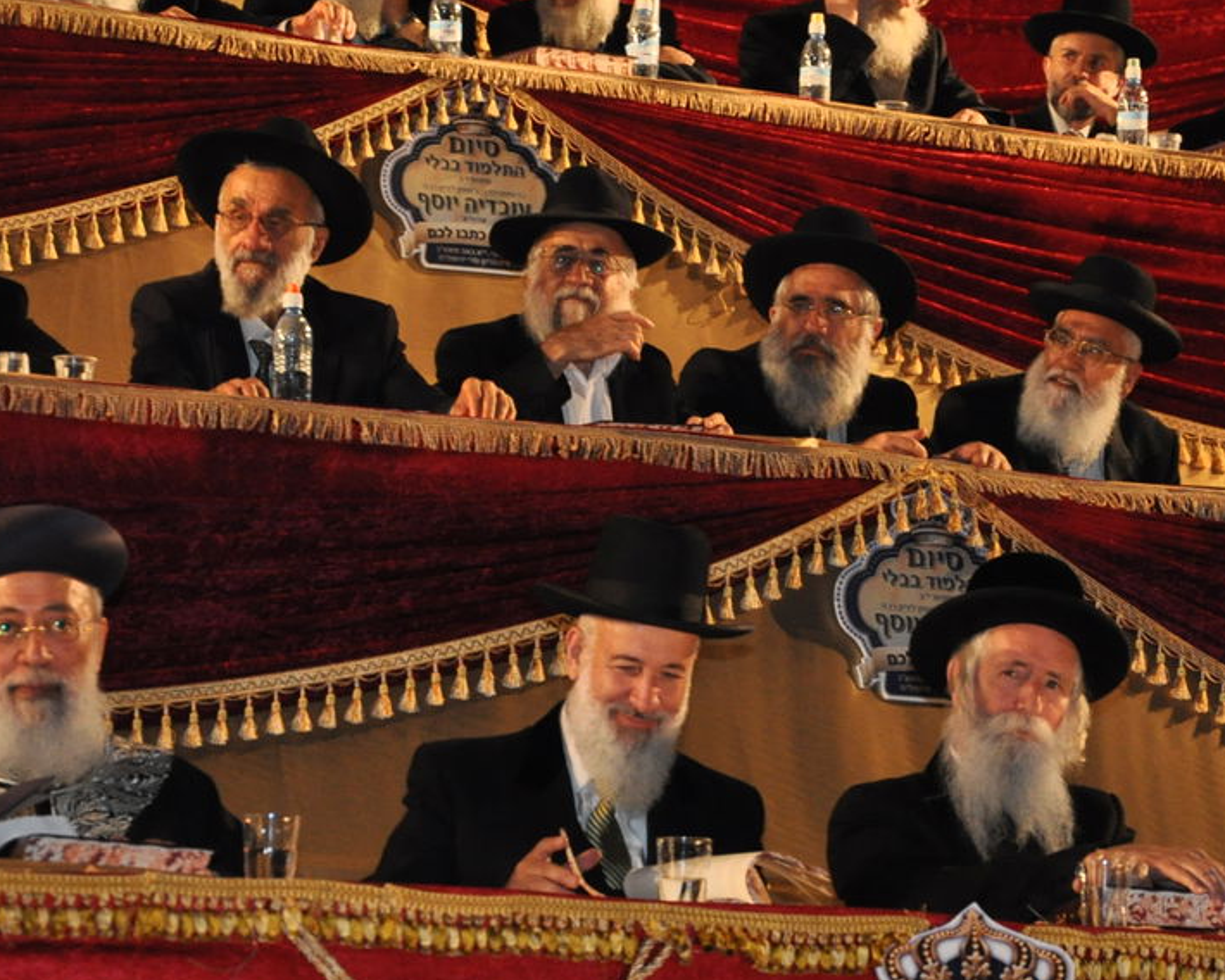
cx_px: 940
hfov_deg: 10.5
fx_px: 6635
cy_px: 605
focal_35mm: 183
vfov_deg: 8.4
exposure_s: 1/80
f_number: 7.1
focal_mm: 66
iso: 1250
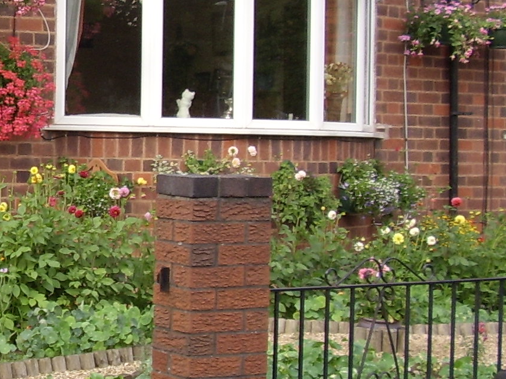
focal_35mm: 80
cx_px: -102
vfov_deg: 18.4
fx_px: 1169
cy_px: 140
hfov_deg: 22.5
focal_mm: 5.8
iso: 71
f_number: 2.9
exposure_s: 1/125
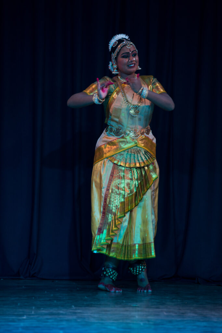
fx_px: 1849
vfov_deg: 10.3
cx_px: 111
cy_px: 166
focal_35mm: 200
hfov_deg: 6.9
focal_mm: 200
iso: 400
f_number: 5.3
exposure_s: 1/60
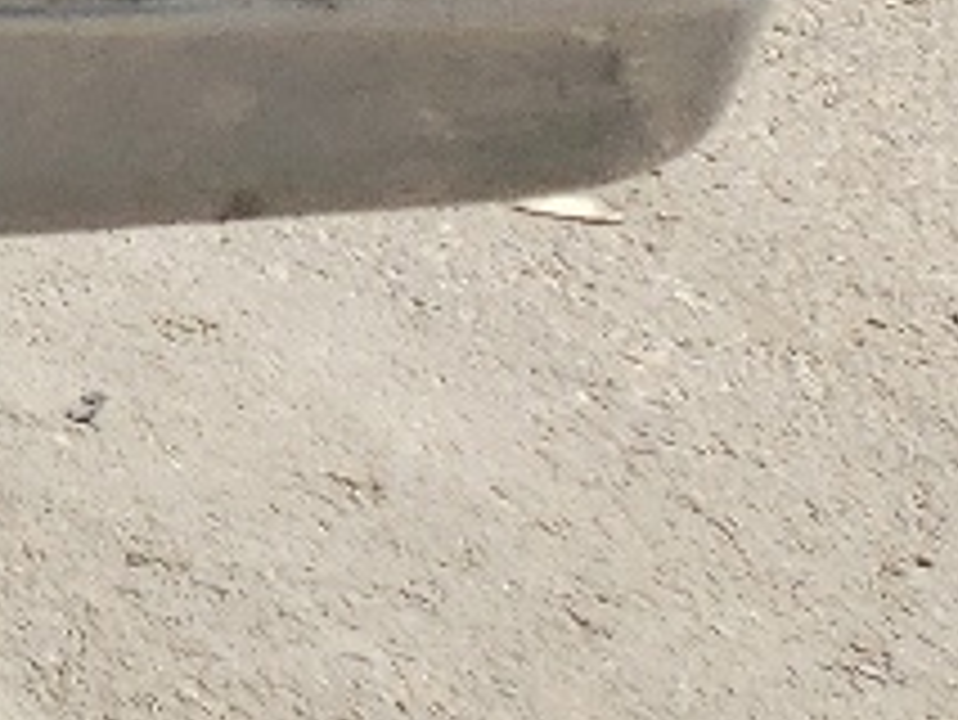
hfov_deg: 8.2
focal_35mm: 195
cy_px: -1251
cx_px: -2163
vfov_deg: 7.0
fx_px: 5400
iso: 50
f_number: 1.5
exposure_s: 1/1667
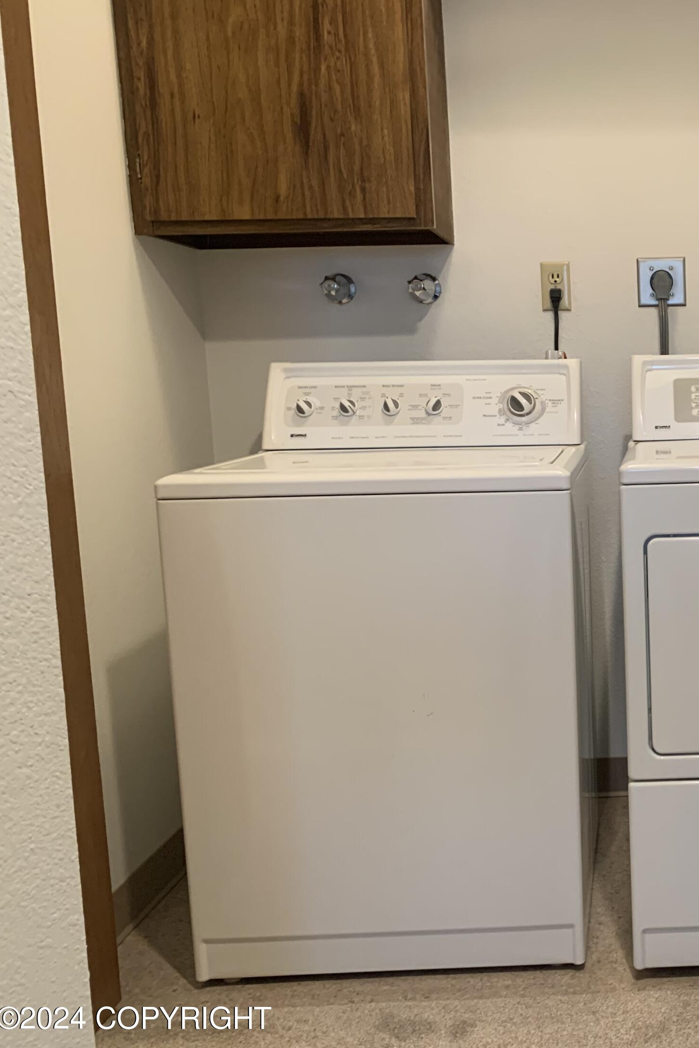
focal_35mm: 37
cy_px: 530
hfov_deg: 32.8
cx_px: 712
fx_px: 1078
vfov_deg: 51.9
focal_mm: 4.25
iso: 200
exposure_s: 1/60
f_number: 1.8
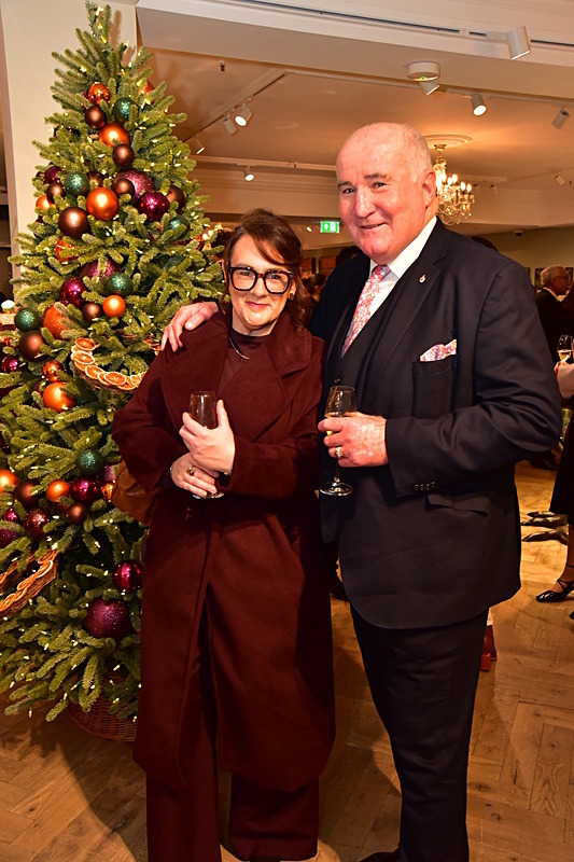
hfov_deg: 38.9
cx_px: 287
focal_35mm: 34
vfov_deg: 55.8
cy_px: 431
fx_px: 813
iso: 1600
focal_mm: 34
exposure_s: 1/50
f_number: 5.6
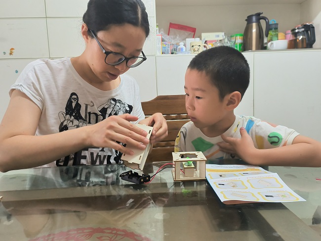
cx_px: 160
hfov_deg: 65.3
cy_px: 120
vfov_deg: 51.3
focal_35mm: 27
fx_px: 250
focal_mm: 5.52
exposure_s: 1/100
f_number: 1.9
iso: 1385
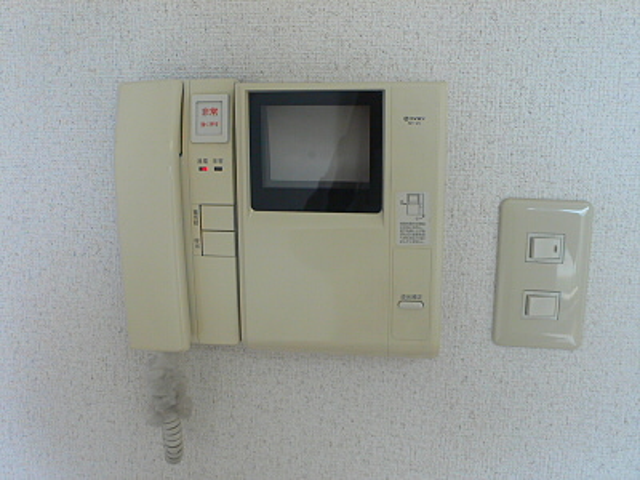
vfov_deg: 41.8
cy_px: 240
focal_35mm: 34
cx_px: 320
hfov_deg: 54.0
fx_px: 629
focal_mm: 6.3
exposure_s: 1/30
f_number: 2.8
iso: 80
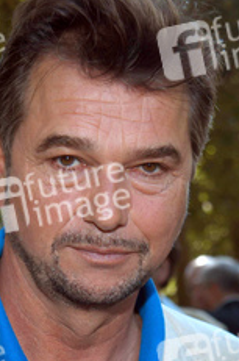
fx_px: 1300
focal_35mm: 130
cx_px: 95
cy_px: 278
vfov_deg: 15.7
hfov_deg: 10.5
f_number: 6.3
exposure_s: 1/80
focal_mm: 50
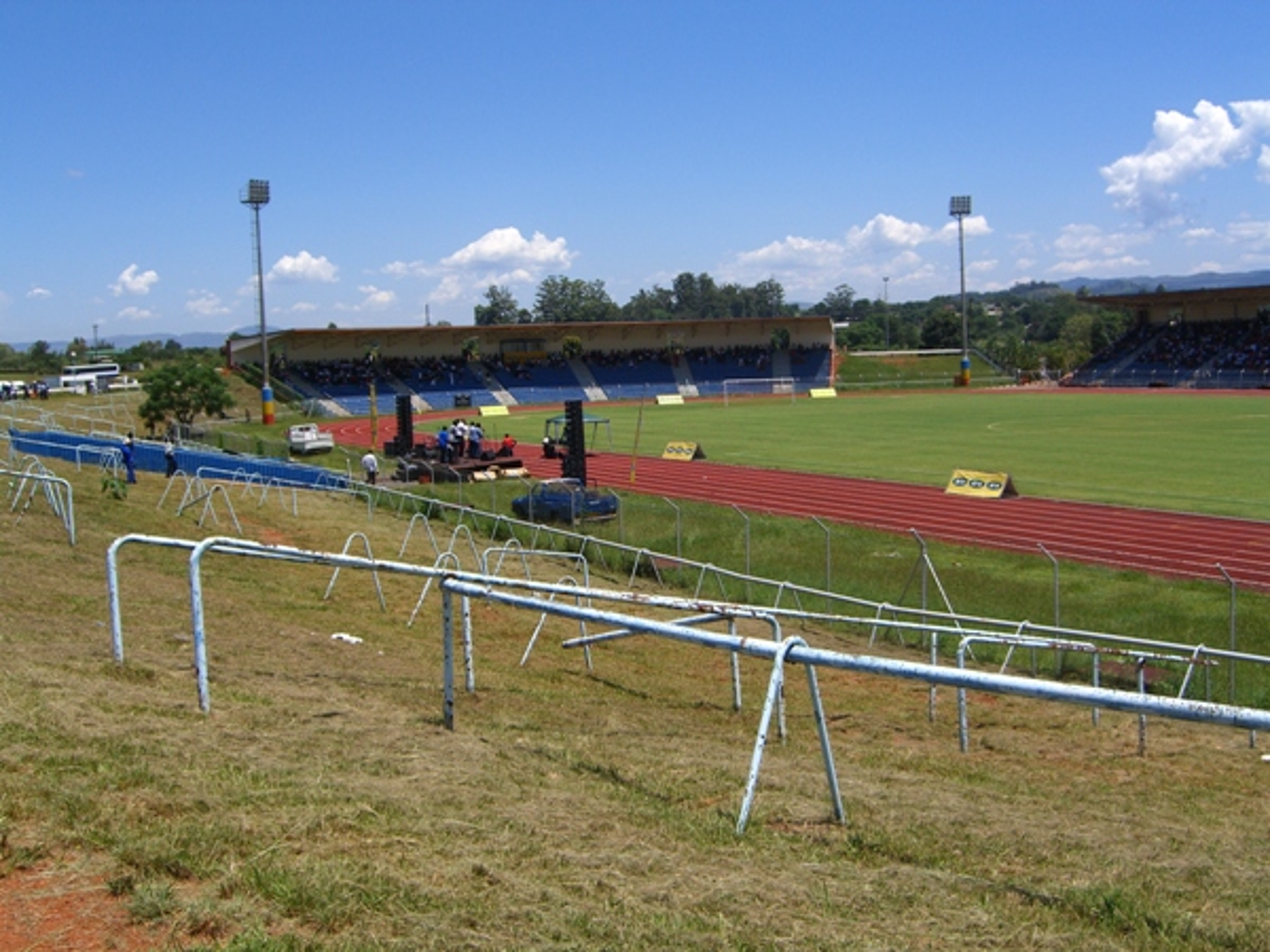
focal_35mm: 38
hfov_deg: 49.0
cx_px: 635
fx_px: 1394
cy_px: 476
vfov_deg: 37.7
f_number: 8
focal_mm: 7.9
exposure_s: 1/200
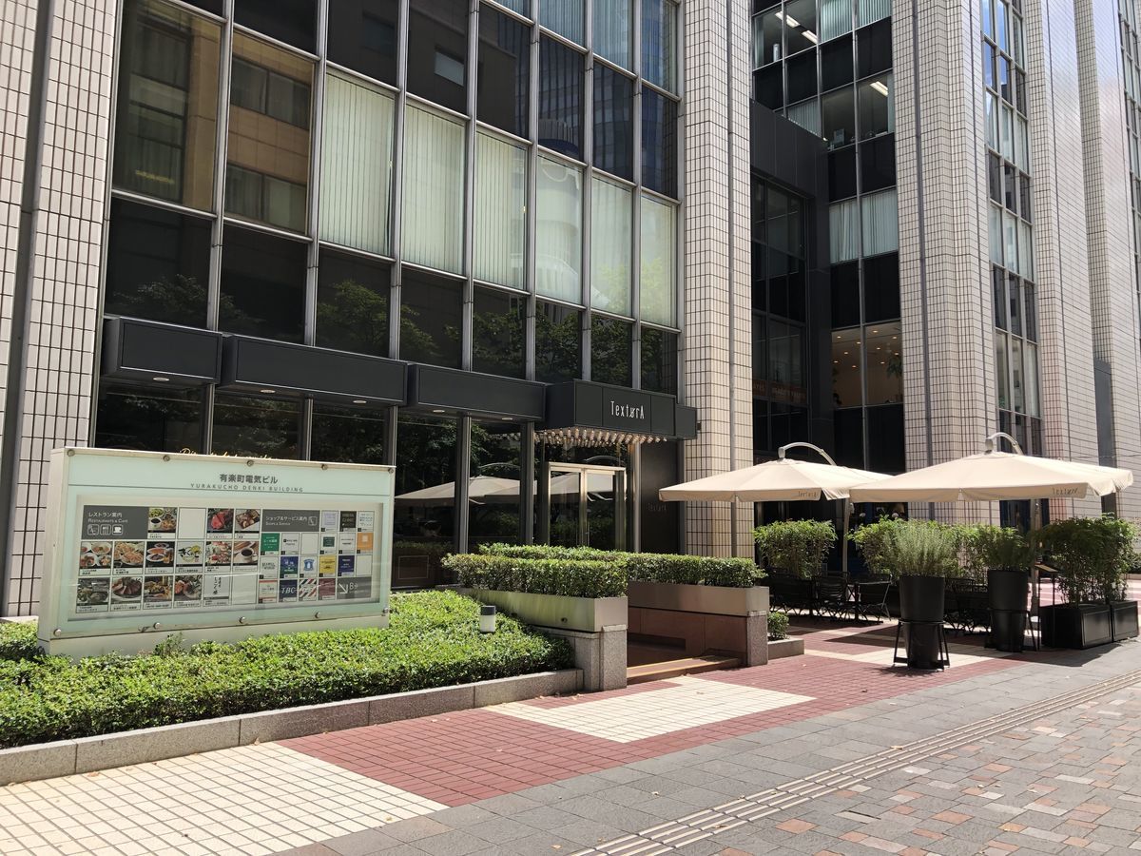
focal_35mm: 28
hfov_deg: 63.4
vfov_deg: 49.7
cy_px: 428
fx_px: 923
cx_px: 570
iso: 20
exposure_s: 1/516
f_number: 1.8
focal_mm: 3.99
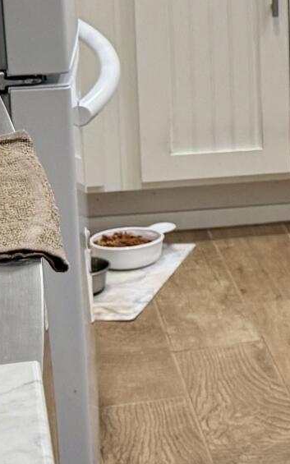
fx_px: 1708
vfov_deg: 15.4
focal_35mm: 135
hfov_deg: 8.1
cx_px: 906
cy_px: 108
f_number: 1.78
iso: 160
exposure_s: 1/60
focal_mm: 6.76
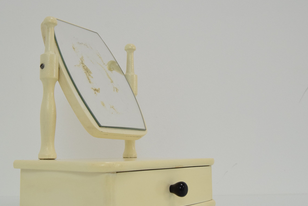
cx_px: 116
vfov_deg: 29.5
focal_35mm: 46
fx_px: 391
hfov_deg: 42.7
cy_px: 118
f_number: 9
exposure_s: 1/320
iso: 1600
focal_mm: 23
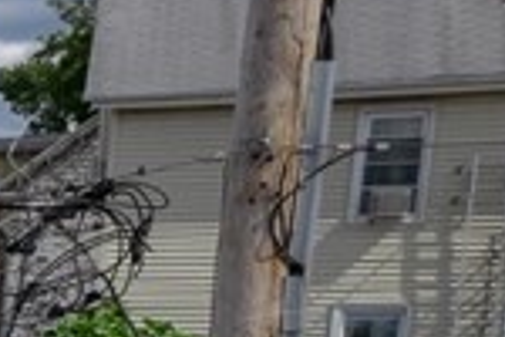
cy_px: 721
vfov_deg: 8.6
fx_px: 2104
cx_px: -1128
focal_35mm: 150
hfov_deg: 9.6
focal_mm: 8.38
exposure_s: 1/500
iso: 120
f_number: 2.8
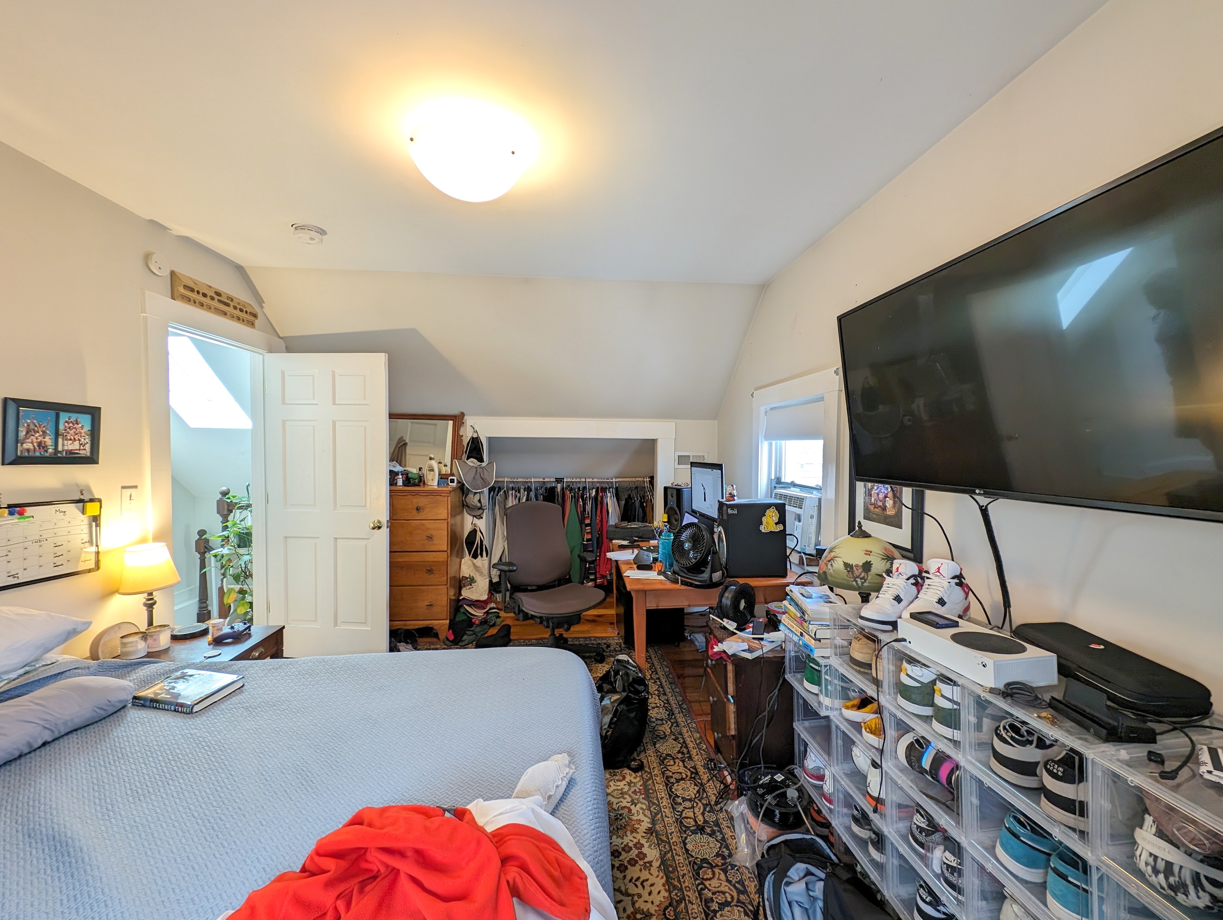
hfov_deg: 110.5
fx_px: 425
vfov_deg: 94.6
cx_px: 612
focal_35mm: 12
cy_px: 460
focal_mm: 2.23
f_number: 1.95
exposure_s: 1/24
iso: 49
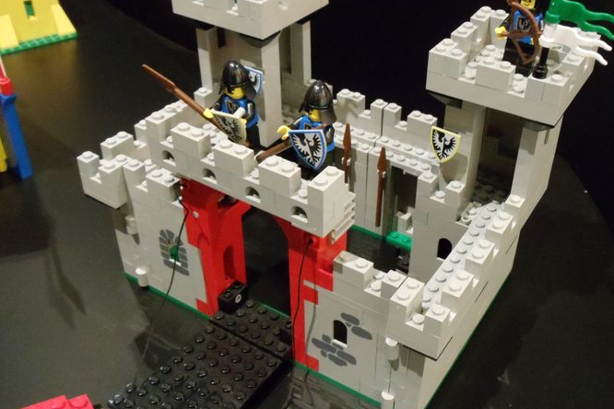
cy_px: 192
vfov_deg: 24.6
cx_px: 348
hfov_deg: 36.2
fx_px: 938
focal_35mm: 55
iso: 800
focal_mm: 6
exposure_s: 1/40
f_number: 3.5
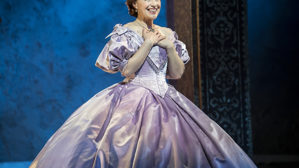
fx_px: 1419
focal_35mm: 179
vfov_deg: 6.8
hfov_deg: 12.0
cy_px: 72
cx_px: 148
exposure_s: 1/250
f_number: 4
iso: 2000
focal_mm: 168
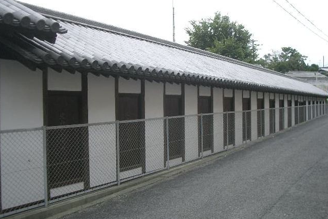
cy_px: 104
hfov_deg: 51.9
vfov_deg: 35.9
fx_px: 337
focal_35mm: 37
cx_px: 164
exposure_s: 1/320
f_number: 2.6
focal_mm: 5.8
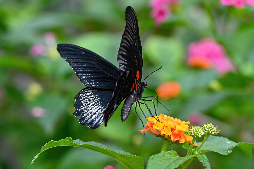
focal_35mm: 200
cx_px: 127
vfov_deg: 6.9
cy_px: 84
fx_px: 1410
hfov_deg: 10.3
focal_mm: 200
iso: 4500
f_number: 9
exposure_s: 1/640
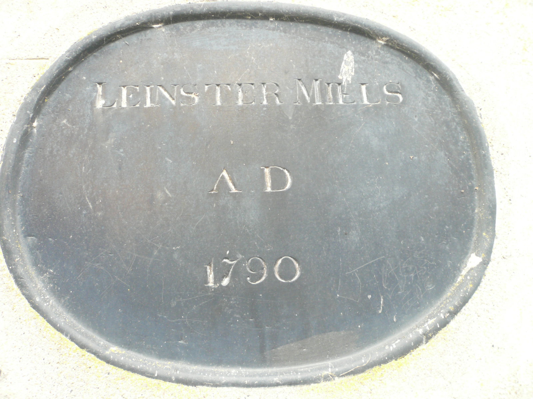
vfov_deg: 49.7
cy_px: 200
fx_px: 431
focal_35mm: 28
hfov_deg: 63.4
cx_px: 266
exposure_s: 1/30
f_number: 2.8
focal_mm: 4.6
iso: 100
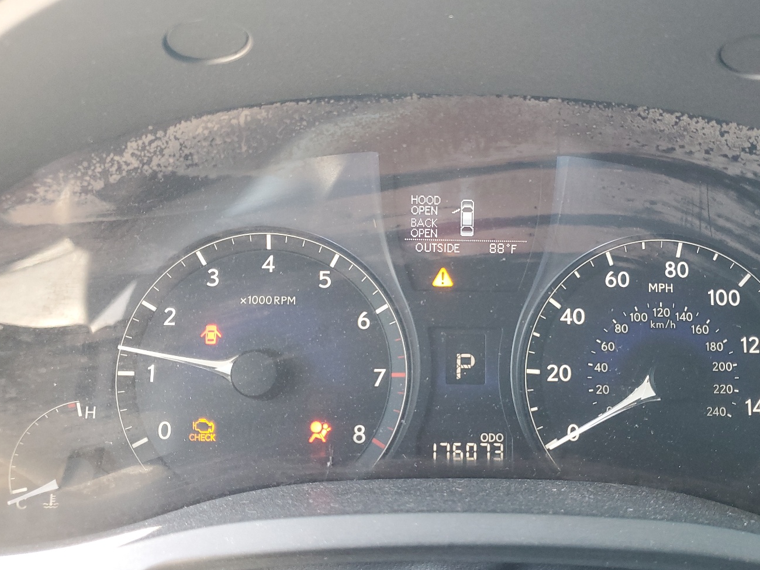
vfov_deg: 44.1
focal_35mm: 32
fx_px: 703
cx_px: 459
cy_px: 299
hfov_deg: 56.4
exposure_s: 1/60.2
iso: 136
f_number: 1.5
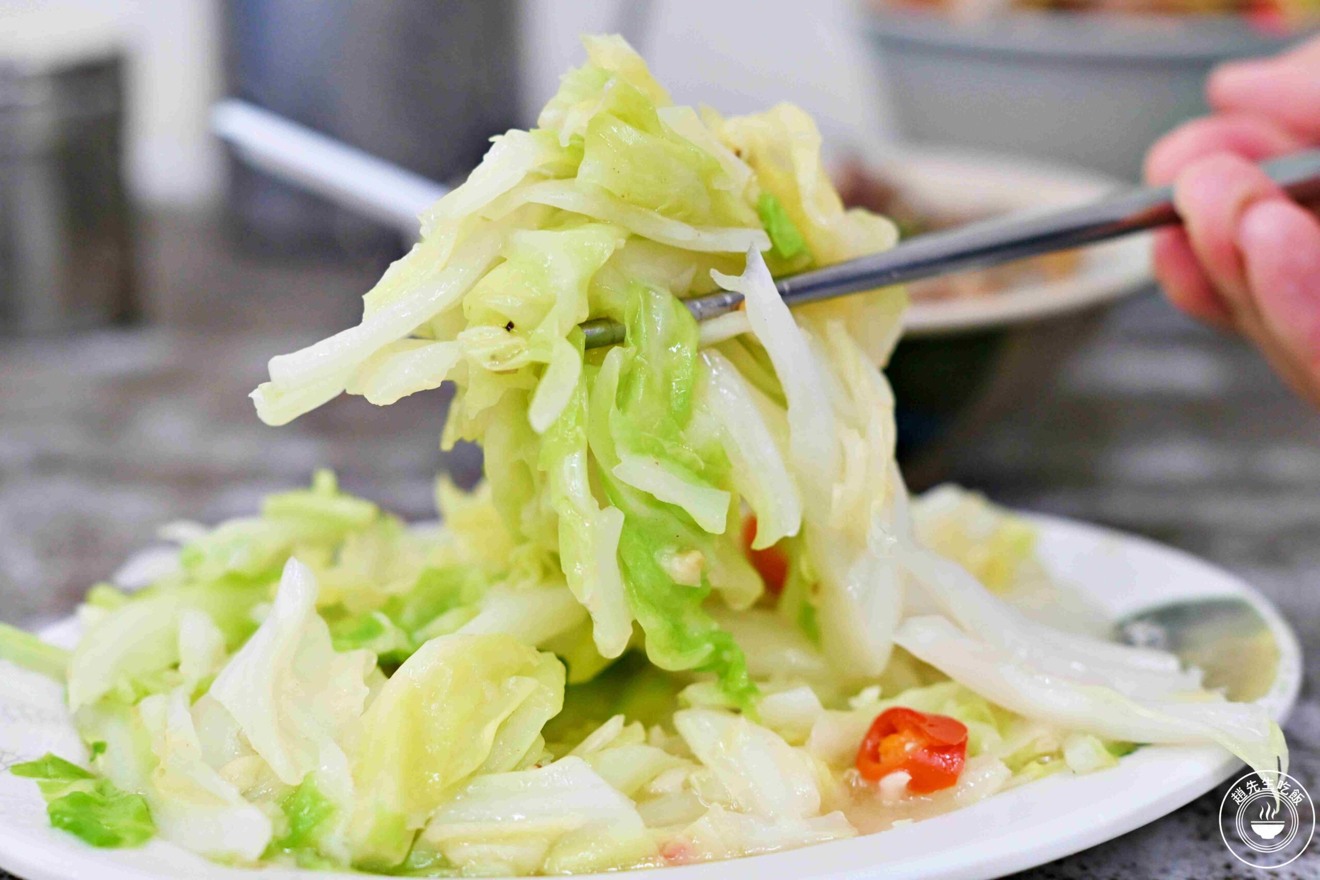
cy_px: 440
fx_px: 2750
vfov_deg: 18.2
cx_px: 660
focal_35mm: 75
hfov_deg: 27.0
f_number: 3.2
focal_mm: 50
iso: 900
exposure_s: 1/160
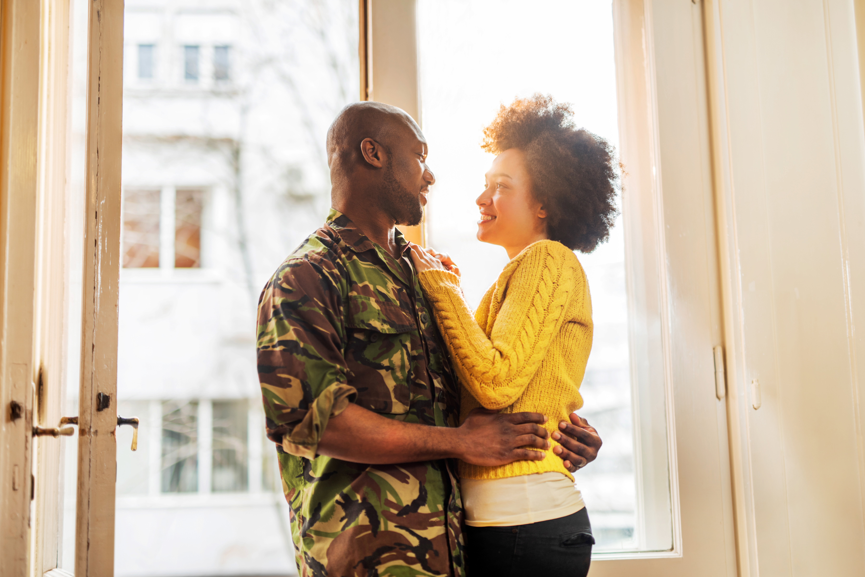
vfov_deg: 26.5
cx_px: 440
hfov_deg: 38.9
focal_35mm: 51
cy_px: 293
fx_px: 1225
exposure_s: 1/125
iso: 64
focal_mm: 50
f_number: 1.6
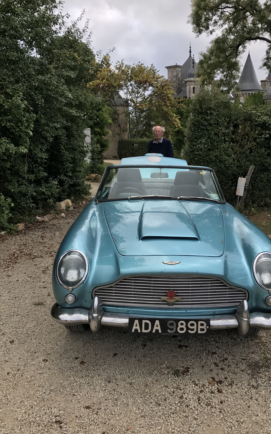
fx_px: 402
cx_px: 154
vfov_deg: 56.6
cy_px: 198
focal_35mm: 34
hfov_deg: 37.2
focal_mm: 3.99
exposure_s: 1/1053
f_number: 1.8
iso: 20
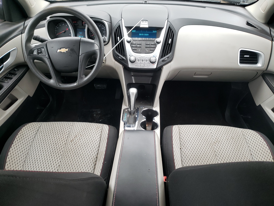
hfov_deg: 67.3
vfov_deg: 53.1
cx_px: 137
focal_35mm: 26
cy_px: 103
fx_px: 206
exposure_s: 1/120
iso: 76
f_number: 1.5
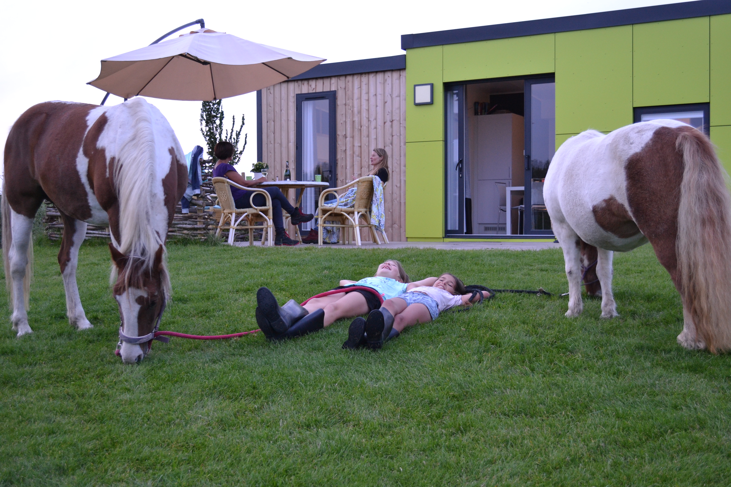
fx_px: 853
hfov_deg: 46.4
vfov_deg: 31.9
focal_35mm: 42
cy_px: 244
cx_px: 366
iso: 720
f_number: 4.5
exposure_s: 1/60
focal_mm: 28
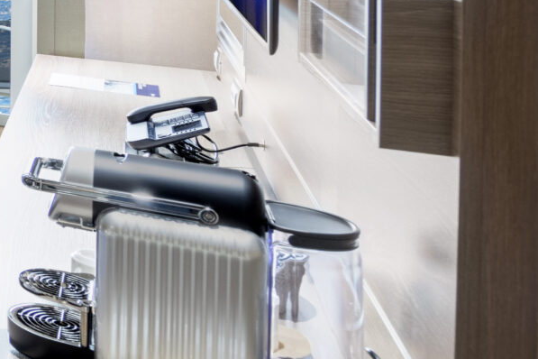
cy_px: -120
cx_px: -613
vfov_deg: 20.5
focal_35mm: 60
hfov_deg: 17.7
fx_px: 897
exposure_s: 1/4
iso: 400
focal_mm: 14
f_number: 11
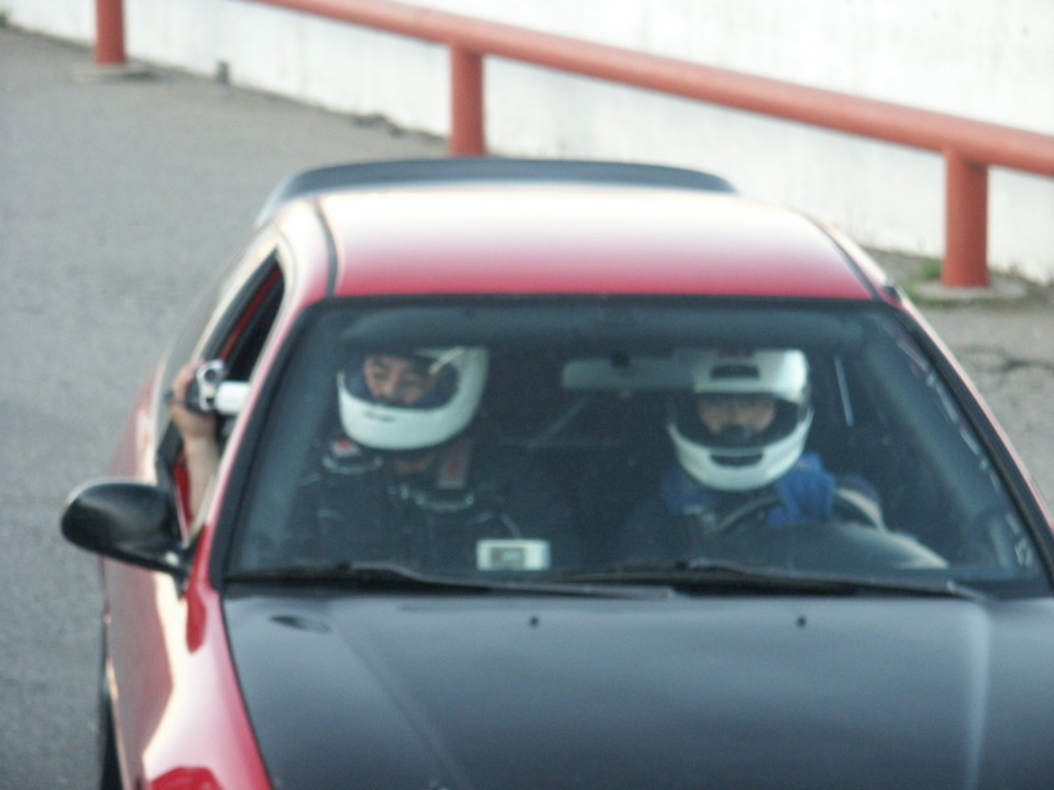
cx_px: 527
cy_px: 395
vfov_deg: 7.4
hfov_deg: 9.9
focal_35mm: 200
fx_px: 6090
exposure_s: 1/125
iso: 200
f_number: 3.5
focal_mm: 50.69
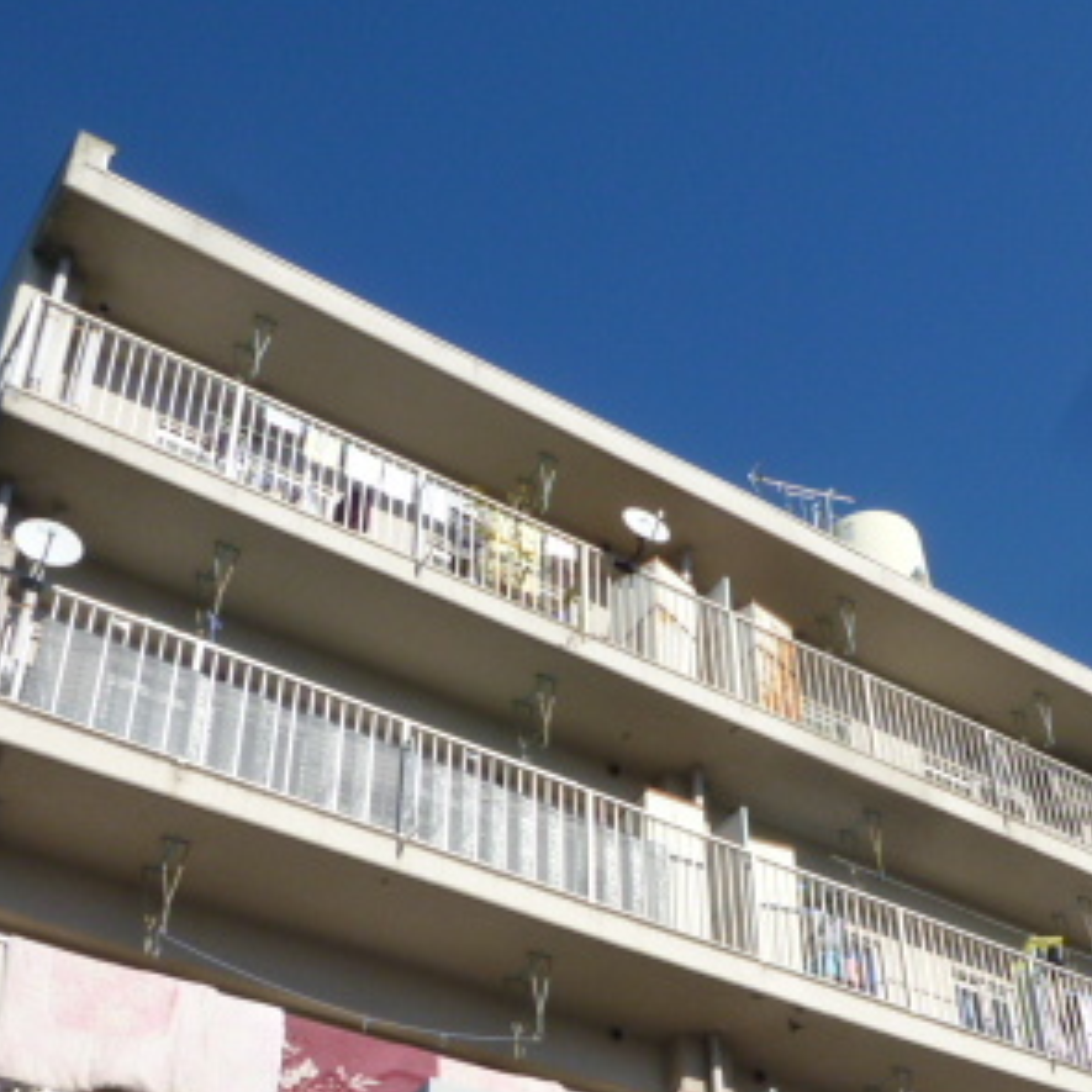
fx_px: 1713
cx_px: 759
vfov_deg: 34.6
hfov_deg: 34.9
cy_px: 811
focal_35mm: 48
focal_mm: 4.5
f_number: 5.6
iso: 100
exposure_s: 1/500
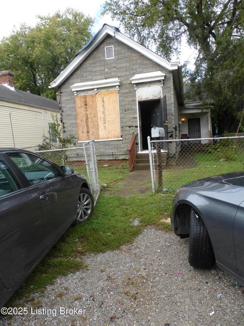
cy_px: 163
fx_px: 235
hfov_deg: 54.9
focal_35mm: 25
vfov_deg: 69.4
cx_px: 122
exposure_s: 1/200
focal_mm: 4.3
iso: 100
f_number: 4
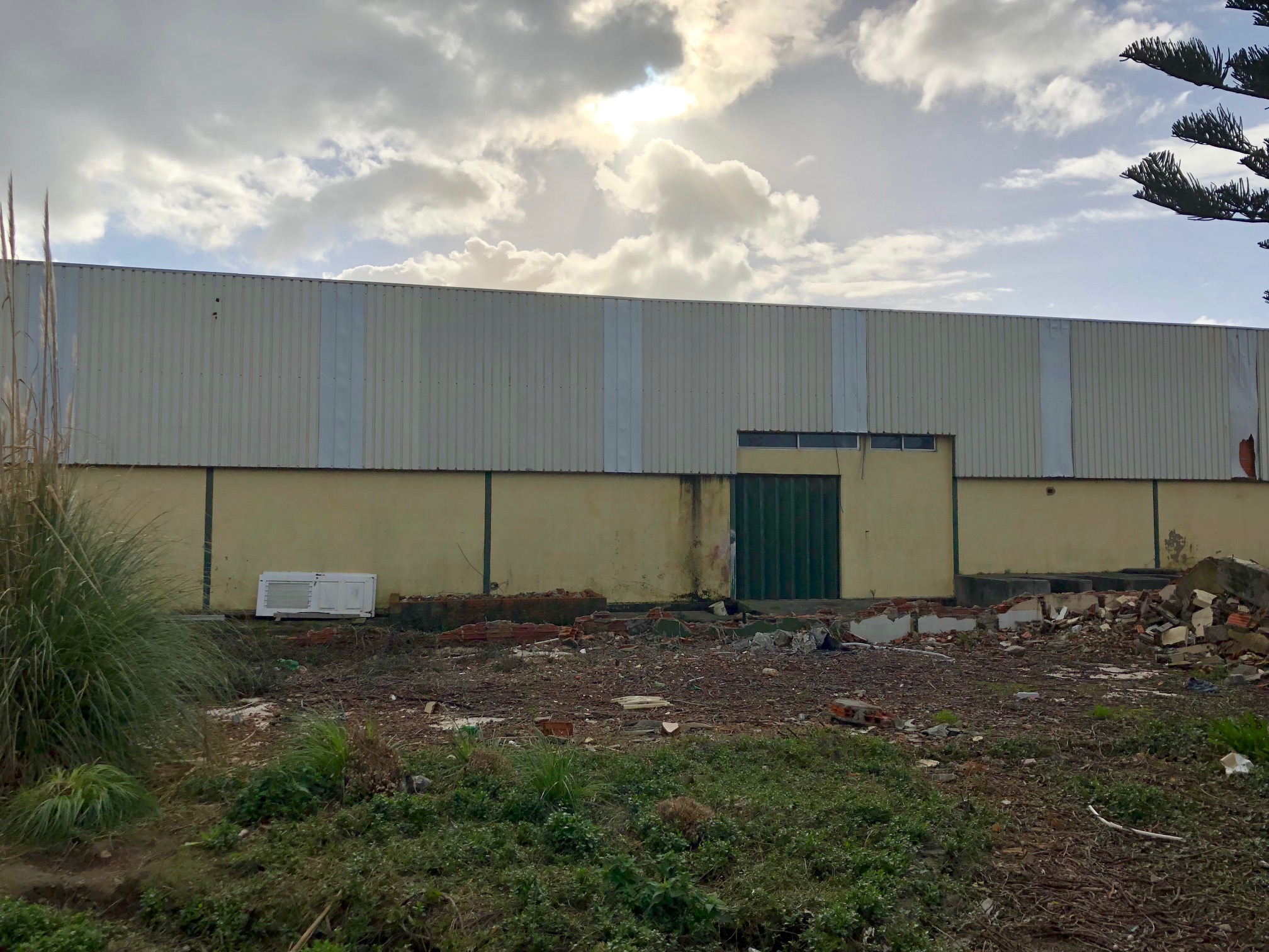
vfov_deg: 49.7
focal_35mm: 28
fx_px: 1026
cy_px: 476
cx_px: 634
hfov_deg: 63.4
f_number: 1.8
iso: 25
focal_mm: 3.99
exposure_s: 1/6024
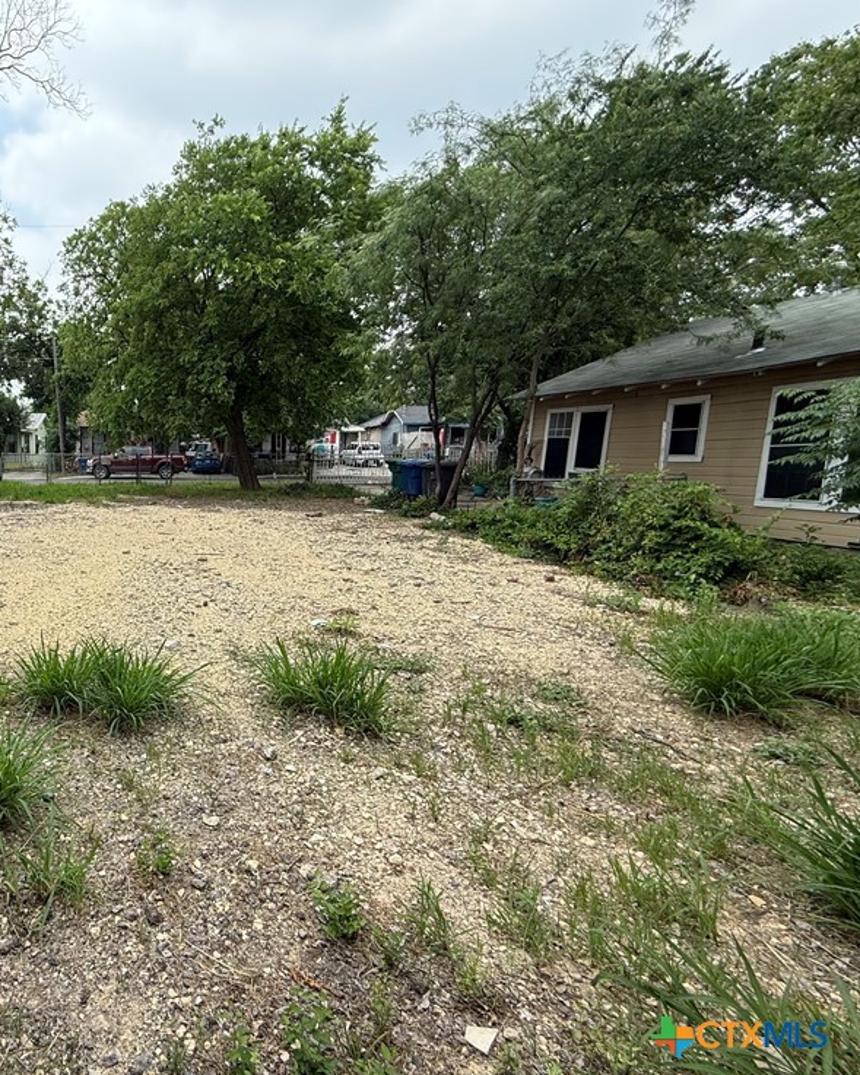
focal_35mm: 19
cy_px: 527
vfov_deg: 83.3
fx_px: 604
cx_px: 115
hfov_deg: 61.7
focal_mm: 2.22
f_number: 2.2
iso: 50
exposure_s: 1/1068
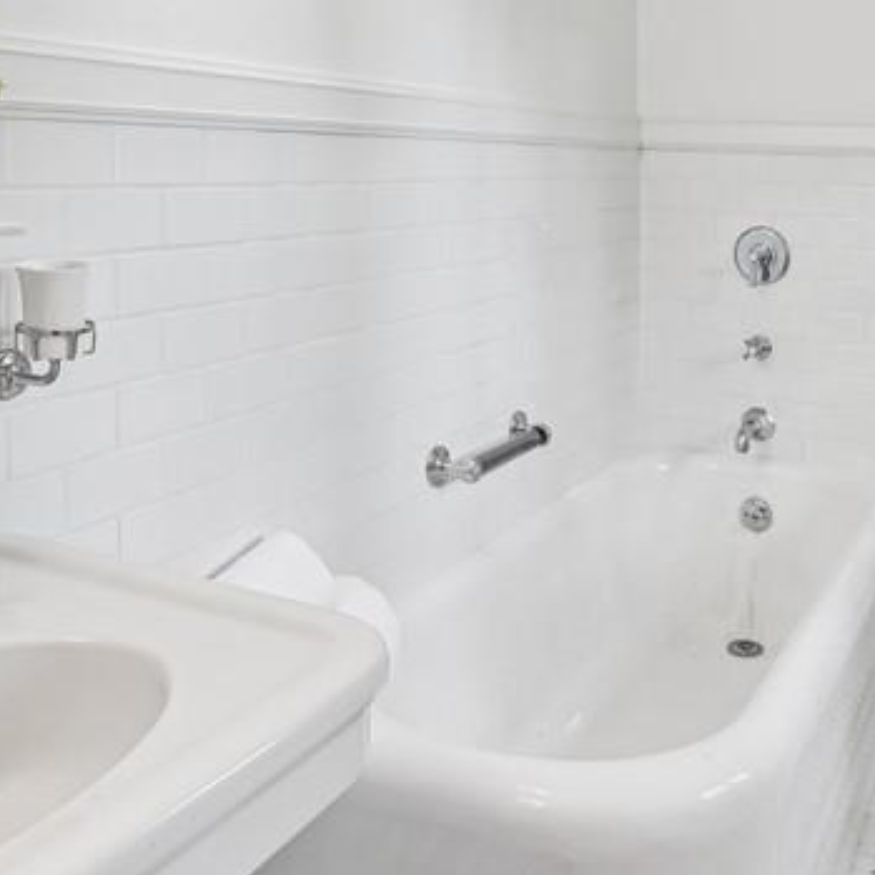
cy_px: 223
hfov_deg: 44.3
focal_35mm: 37
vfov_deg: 43.5
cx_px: 575
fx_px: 1058
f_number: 11
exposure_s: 1/5
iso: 200
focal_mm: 14
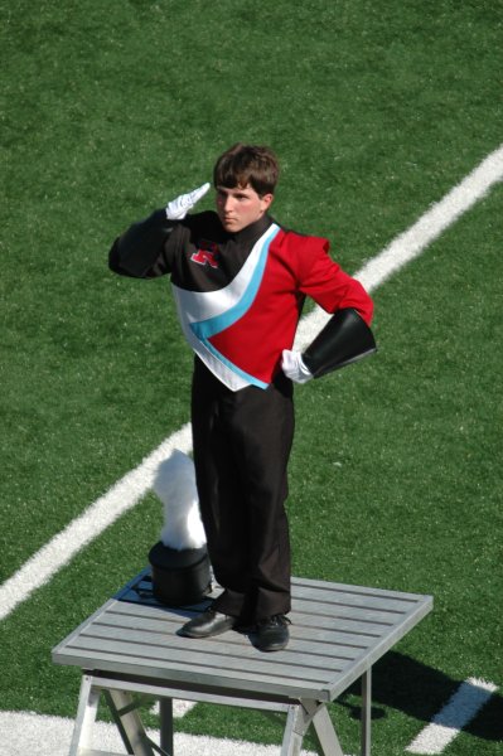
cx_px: 252
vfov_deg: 3.4
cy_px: 378
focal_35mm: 600
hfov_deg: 2.3
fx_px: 12596
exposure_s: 1/1000
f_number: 5.6
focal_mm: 400
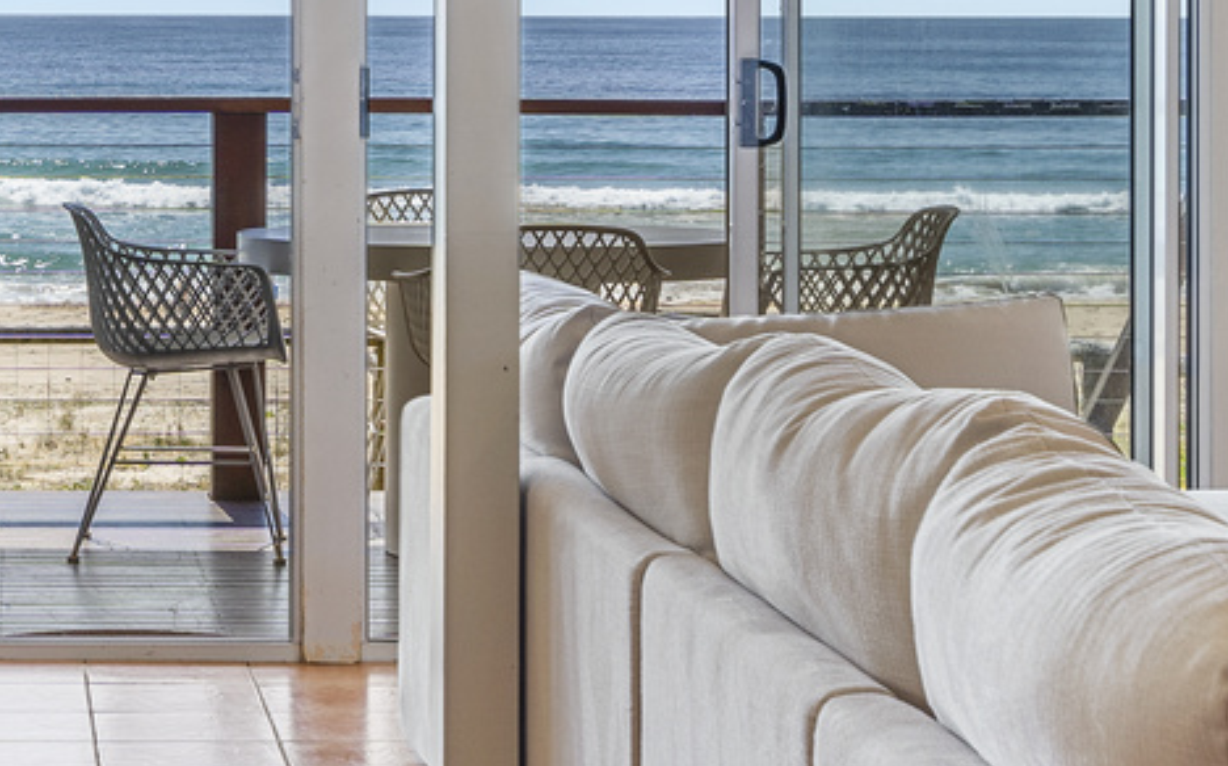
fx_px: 4081
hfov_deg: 16.8
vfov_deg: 10.7
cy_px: 49
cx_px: 55
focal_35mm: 122
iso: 125
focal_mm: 35
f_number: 7.1
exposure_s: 1/30
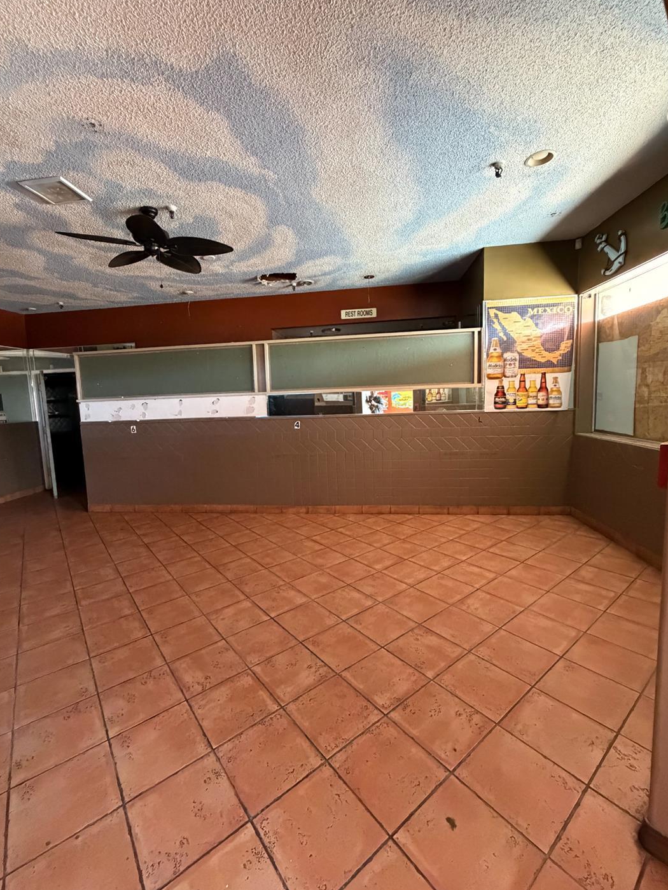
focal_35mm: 15
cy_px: 440
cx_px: 318
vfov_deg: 98.2
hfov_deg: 81.7
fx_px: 386
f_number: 2.2
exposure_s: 1/60
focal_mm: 2.22
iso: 1000
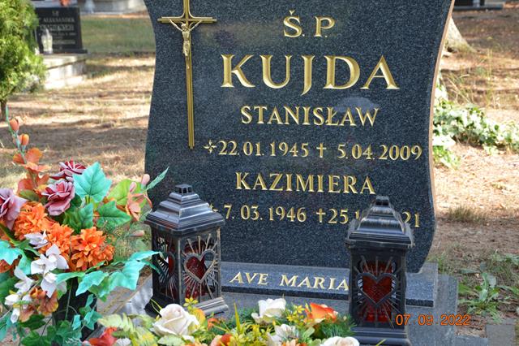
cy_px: 173
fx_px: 973
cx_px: 260
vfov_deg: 20.1
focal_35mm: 68
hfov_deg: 29.9
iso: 320
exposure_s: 1/125
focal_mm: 45
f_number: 5.6
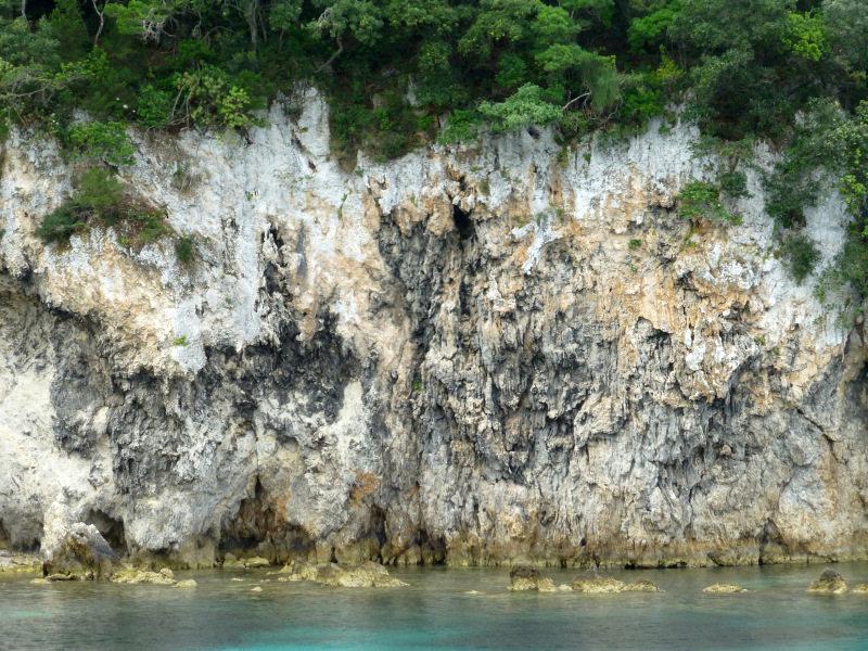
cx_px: 434
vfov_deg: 15.2
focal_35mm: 97
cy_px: 326
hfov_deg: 20.2
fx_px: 2432
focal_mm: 16.1
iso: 100
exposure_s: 1/100
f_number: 5.2
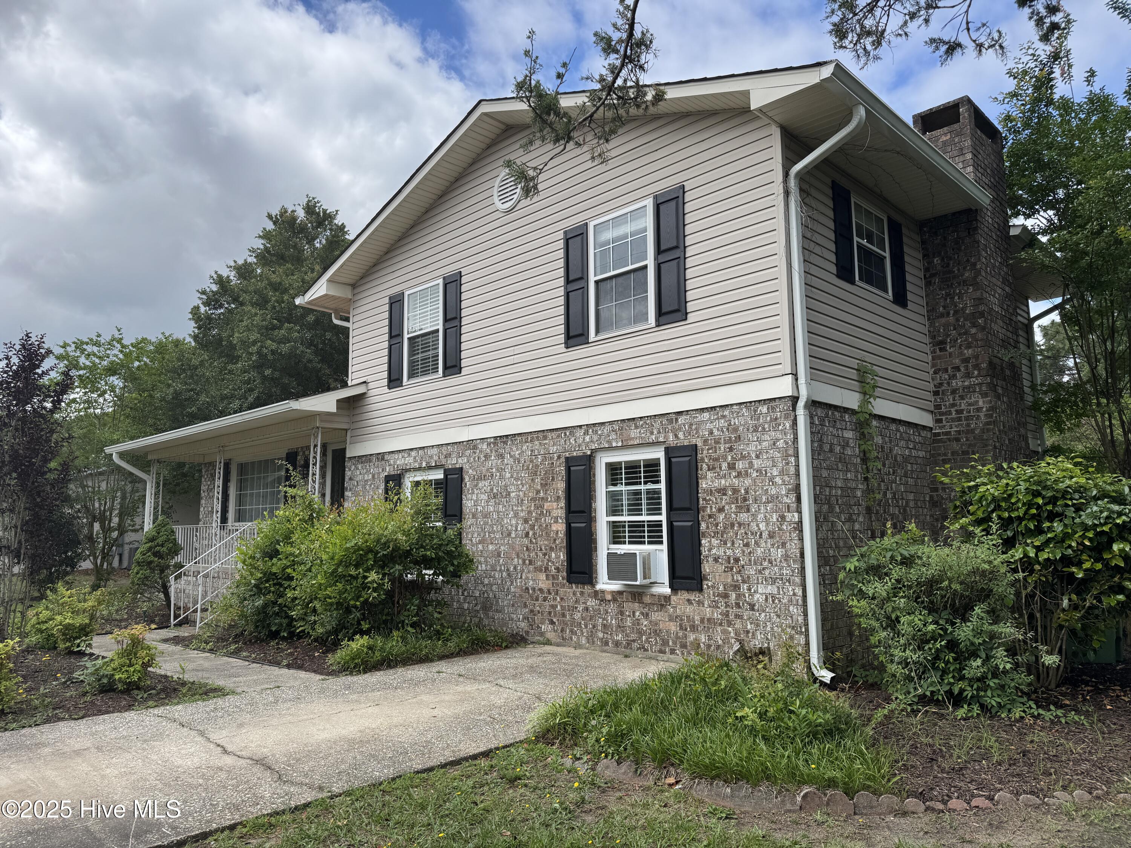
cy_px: 424
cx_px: 566
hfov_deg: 71.6
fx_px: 784
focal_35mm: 24
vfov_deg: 56.8
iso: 80
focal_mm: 6.76
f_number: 1.78
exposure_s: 1/2959
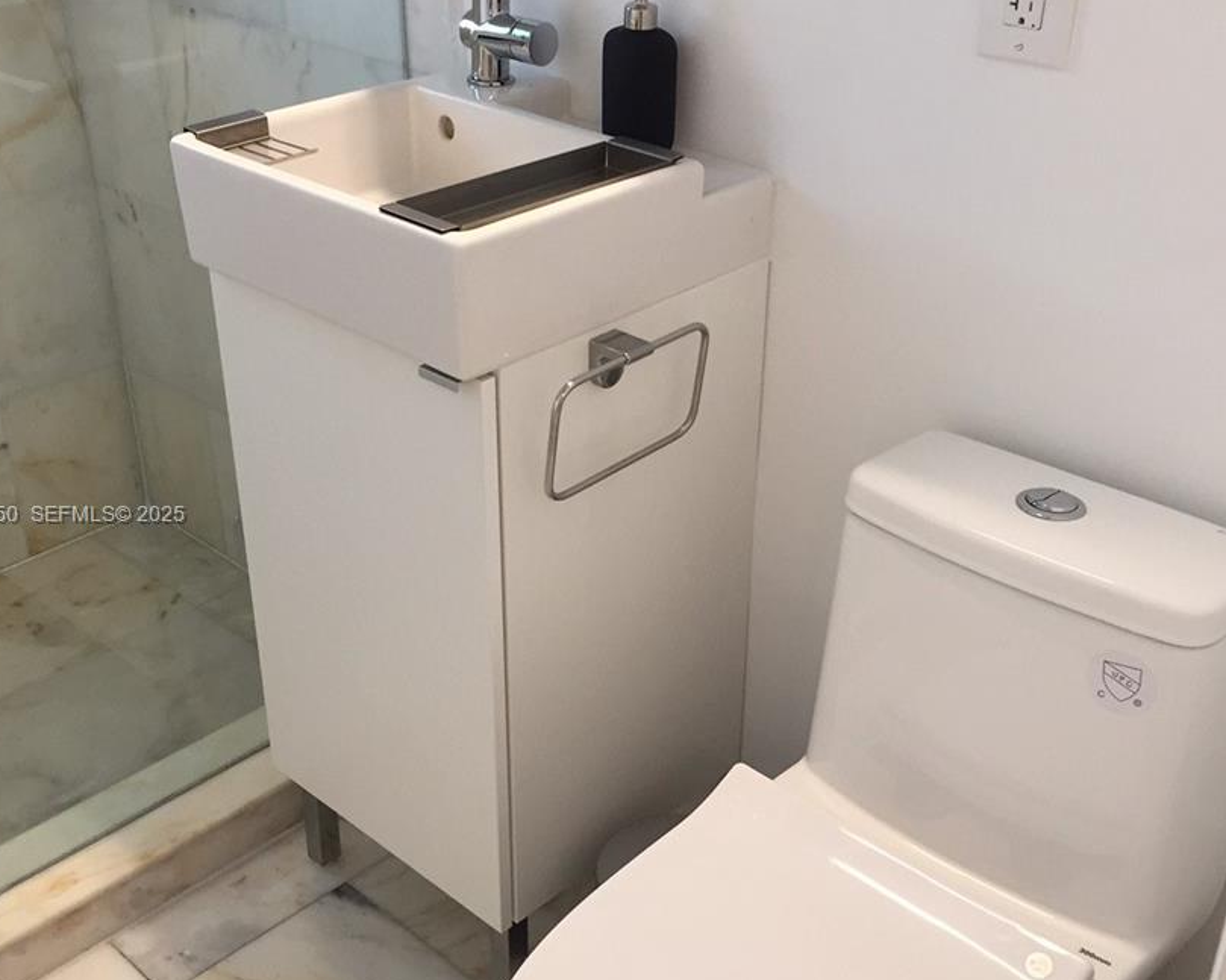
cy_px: 517
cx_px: 586
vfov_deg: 35.7
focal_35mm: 42
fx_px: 1524
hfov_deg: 43.8
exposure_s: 1/30
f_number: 2.2
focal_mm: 4.15
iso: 40
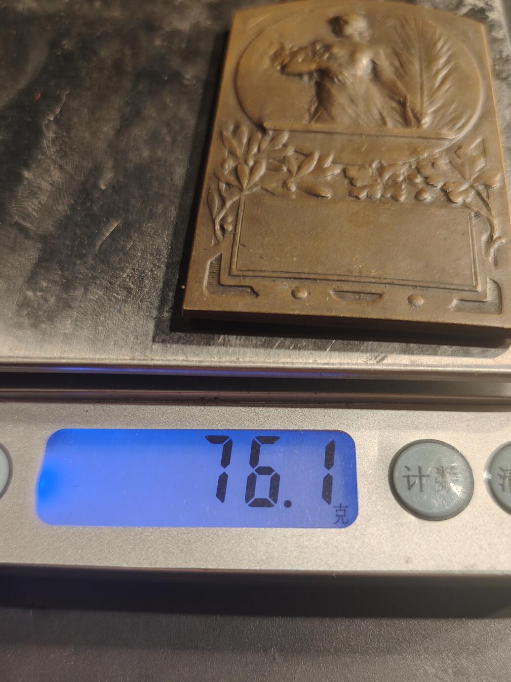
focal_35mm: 30
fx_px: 590
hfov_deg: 46.8
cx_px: 262
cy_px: 408
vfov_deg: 59.5
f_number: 1.6
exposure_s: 1/200
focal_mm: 6.06
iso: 200
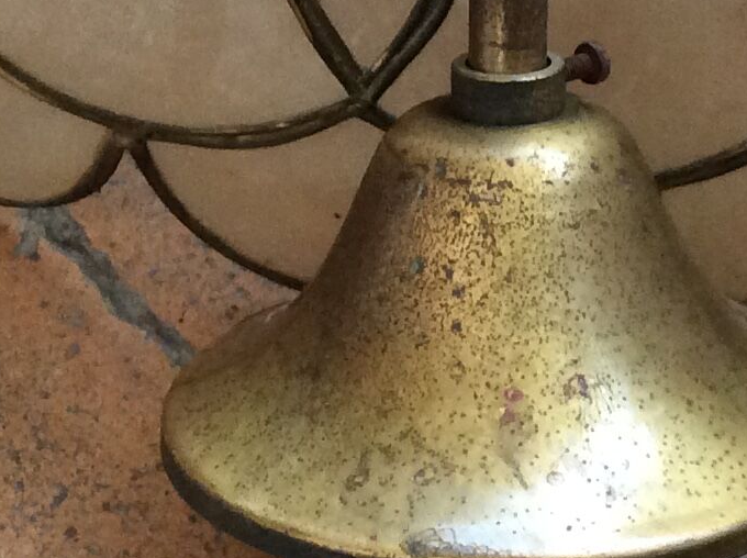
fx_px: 2629
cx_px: 436
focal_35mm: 122
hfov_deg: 16.2
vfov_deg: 12.0
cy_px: -34
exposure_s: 1/25
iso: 125
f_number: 2.4
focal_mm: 3.3
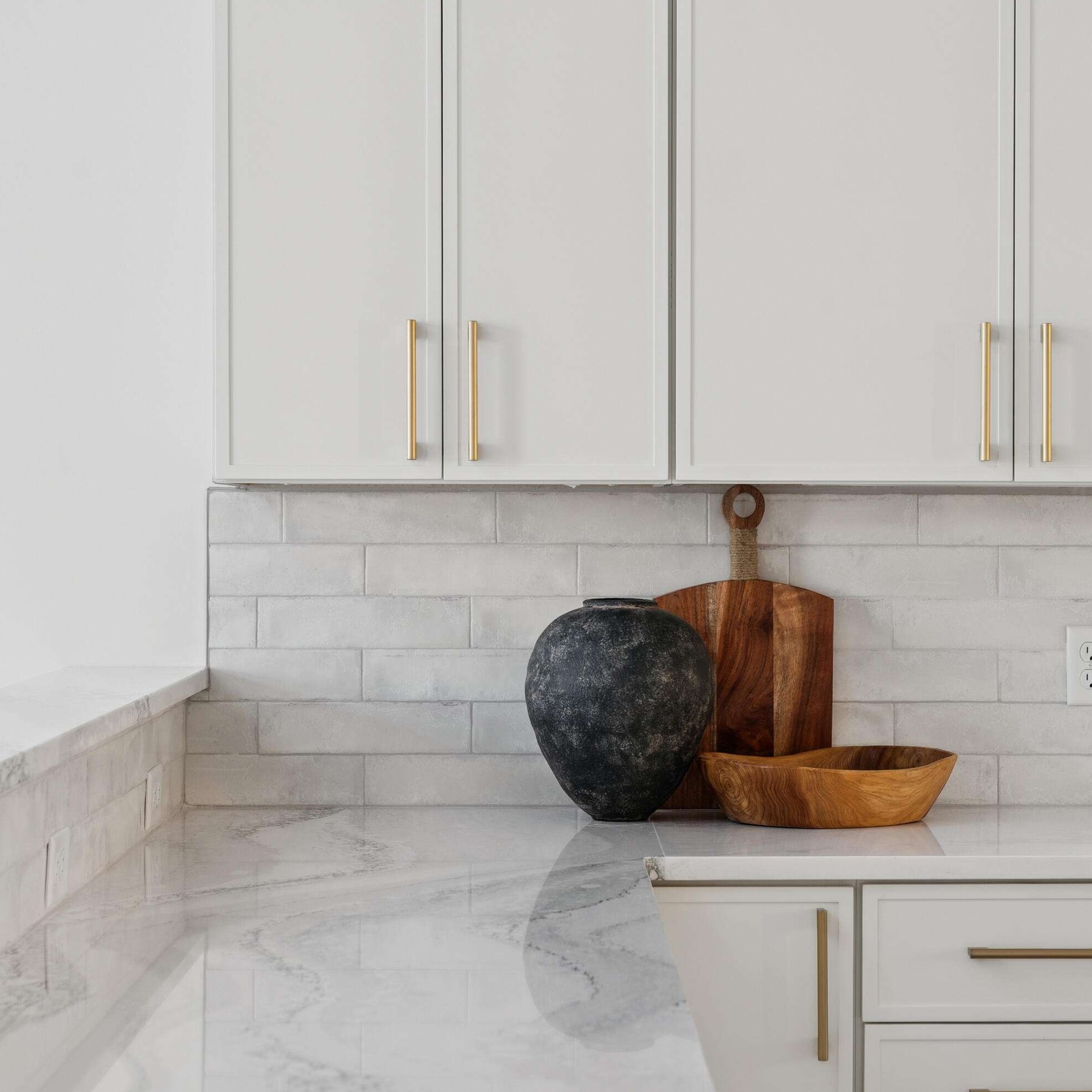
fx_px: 3212
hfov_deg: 19.2
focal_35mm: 90
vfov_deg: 19.3
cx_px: 730
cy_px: 546
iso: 320
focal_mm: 70
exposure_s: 1/25
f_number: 7.1
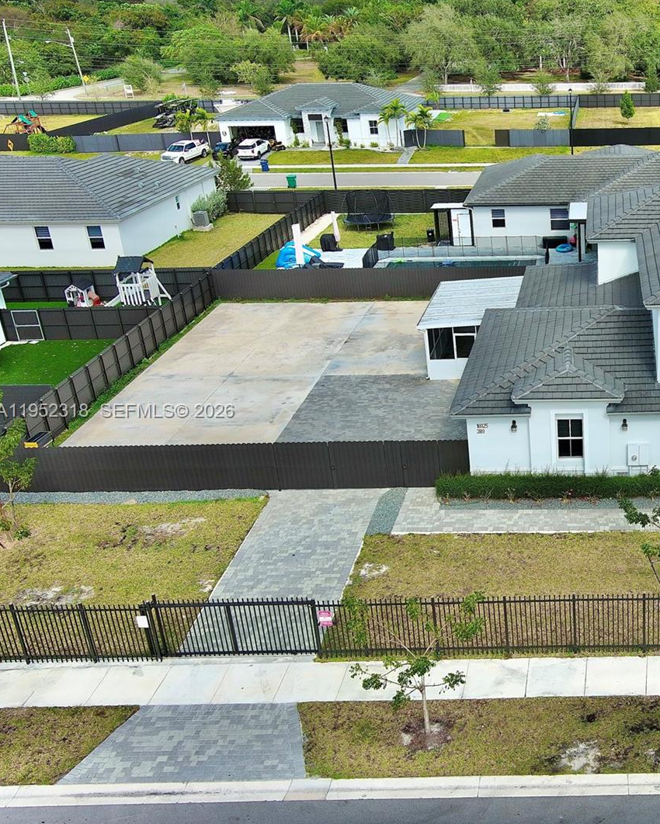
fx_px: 1001
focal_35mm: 41
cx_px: 613
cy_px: 412
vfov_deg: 44.8
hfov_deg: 34.2
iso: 100
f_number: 2.8
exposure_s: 1/1170
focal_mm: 10.57
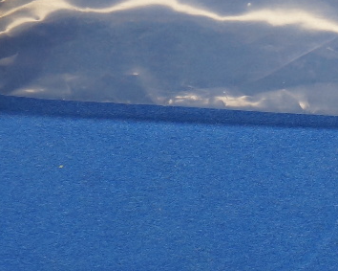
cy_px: -86
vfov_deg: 6.2
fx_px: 2481
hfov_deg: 7.7
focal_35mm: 248
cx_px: 457
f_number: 5.6
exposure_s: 1/80
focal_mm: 39
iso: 400
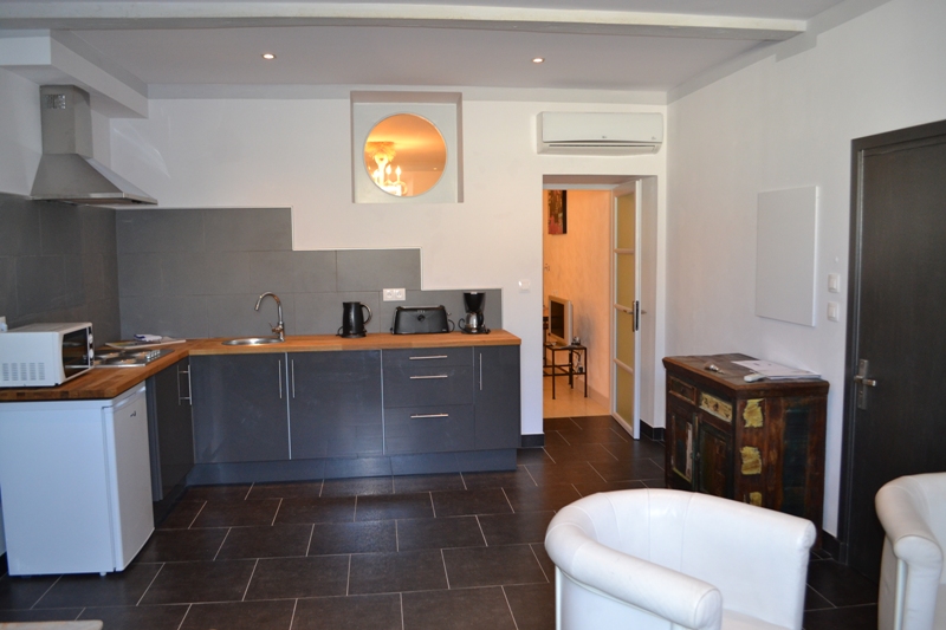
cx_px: 473
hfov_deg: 67.4
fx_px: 709
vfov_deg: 47.9
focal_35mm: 27
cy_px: 315
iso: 800
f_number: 3.5
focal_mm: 18
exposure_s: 1/60
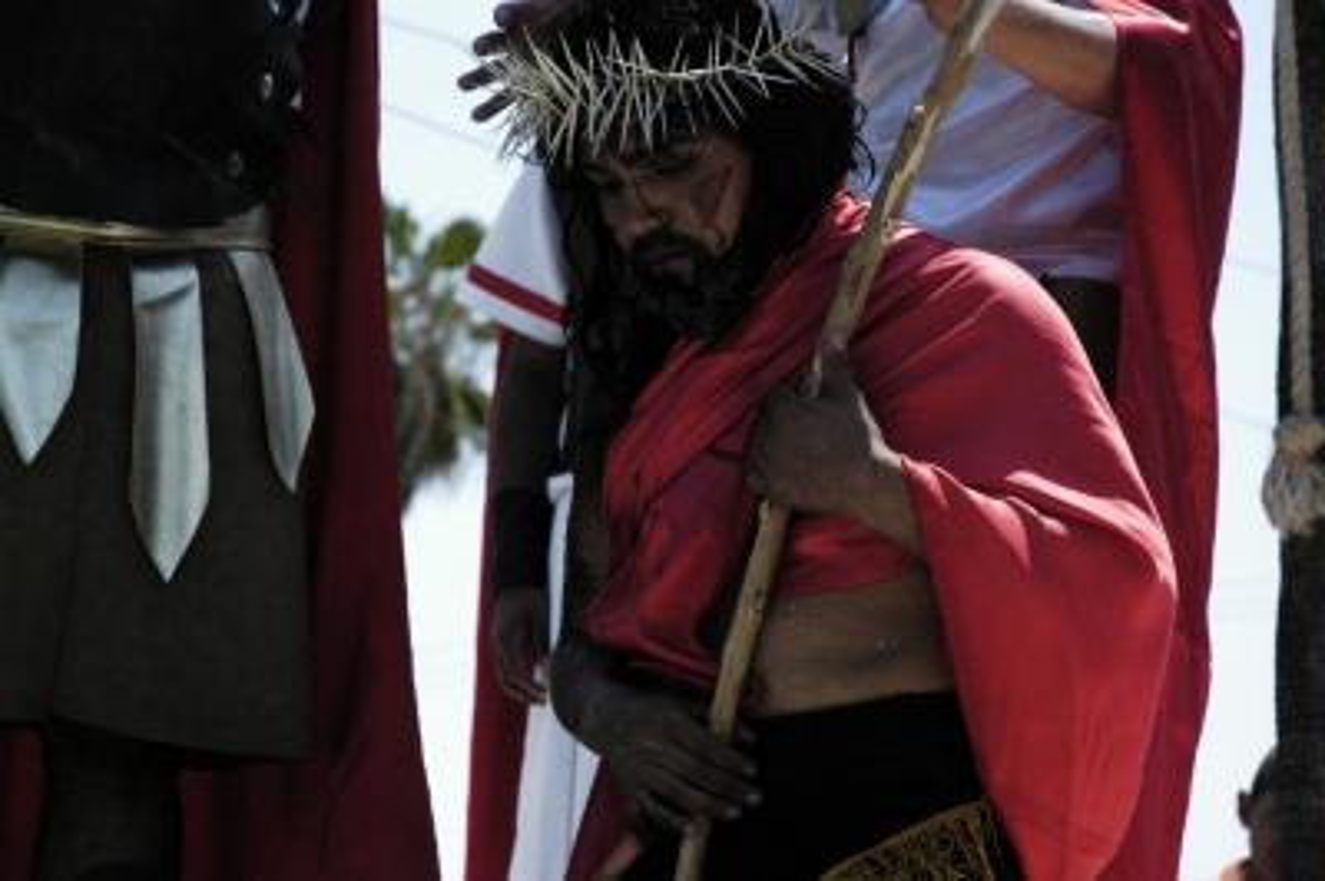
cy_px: 440
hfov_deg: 19.5
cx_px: 662
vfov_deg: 13.0
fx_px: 3861
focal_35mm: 105
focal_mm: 70
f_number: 6.3
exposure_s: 1/4000
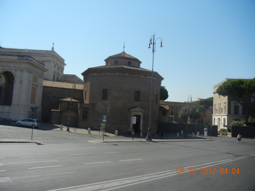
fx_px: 221
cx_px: 128
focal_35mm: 30
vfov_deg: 46.8
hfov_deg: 60.0
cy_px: 96
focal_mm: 5.4
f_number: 7
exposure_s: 1/444
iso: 160
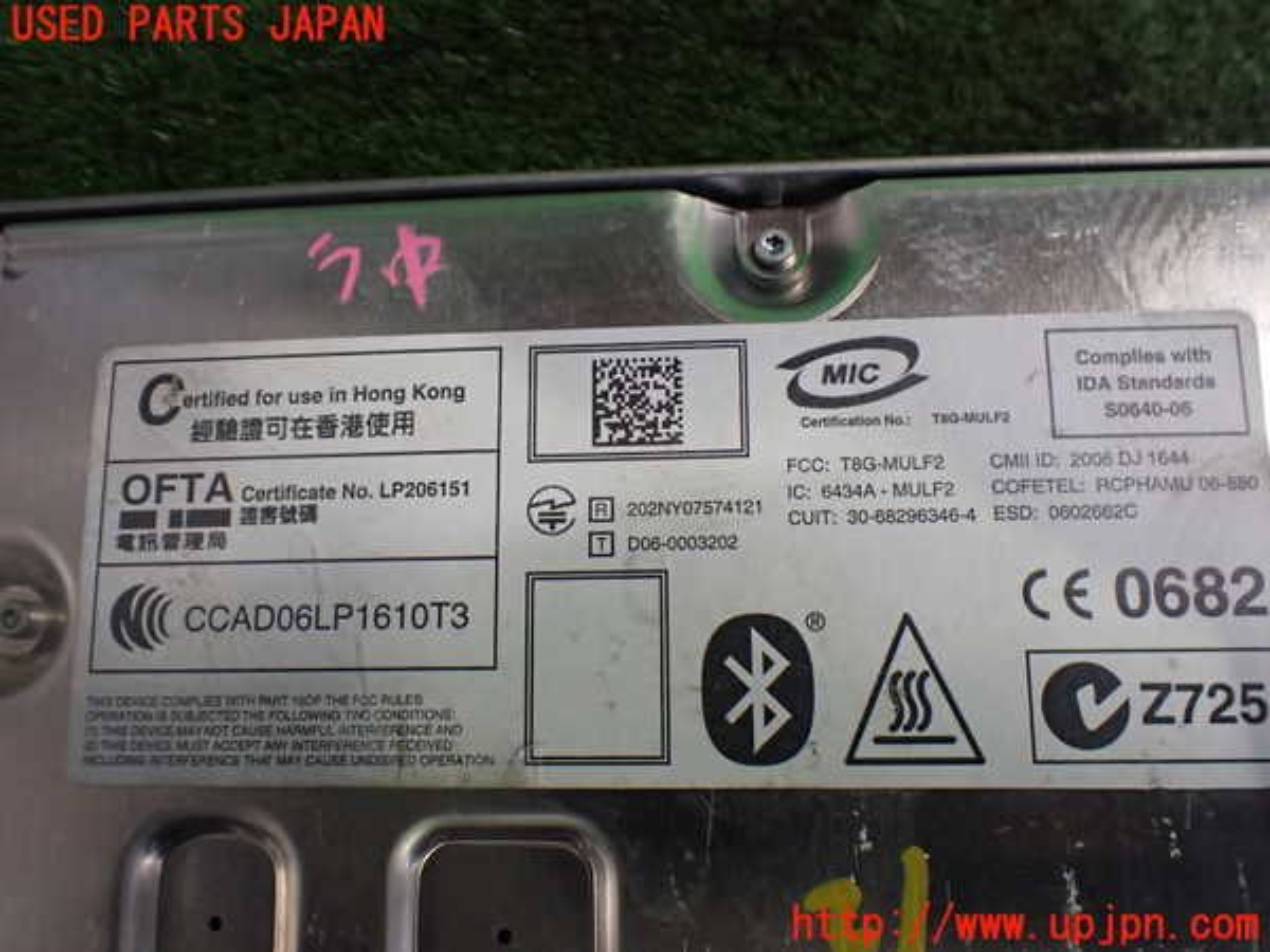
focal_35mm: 30
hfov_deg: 60.0
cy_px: 476
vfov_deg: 46.8
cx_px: 635
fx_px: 1101
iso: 400
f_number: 2.3
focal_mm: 5.4
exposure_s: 1/125
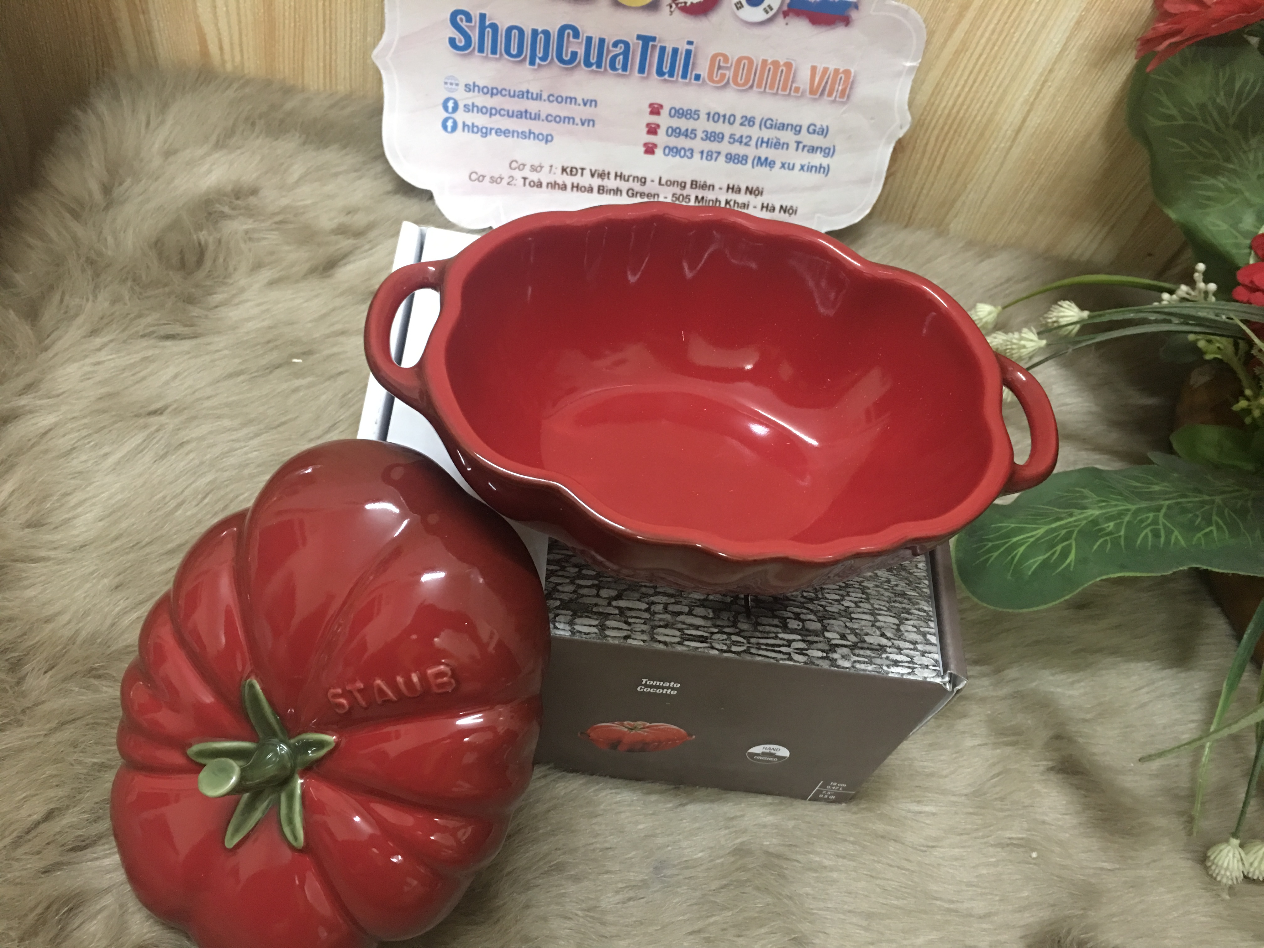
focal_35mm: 29
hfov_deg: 61.7
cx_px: 632
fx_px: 1059
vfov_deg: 48.2
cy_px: 474
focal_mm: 4.15
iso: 100
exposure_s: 1/4
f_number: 2.2
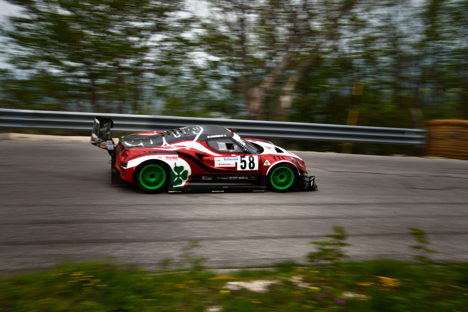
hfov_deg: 57.2
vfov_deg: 40.0
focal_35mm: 33
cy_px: 156
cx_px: 234
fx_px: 429
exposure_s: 1/40
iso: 100
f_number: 22
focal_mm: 22
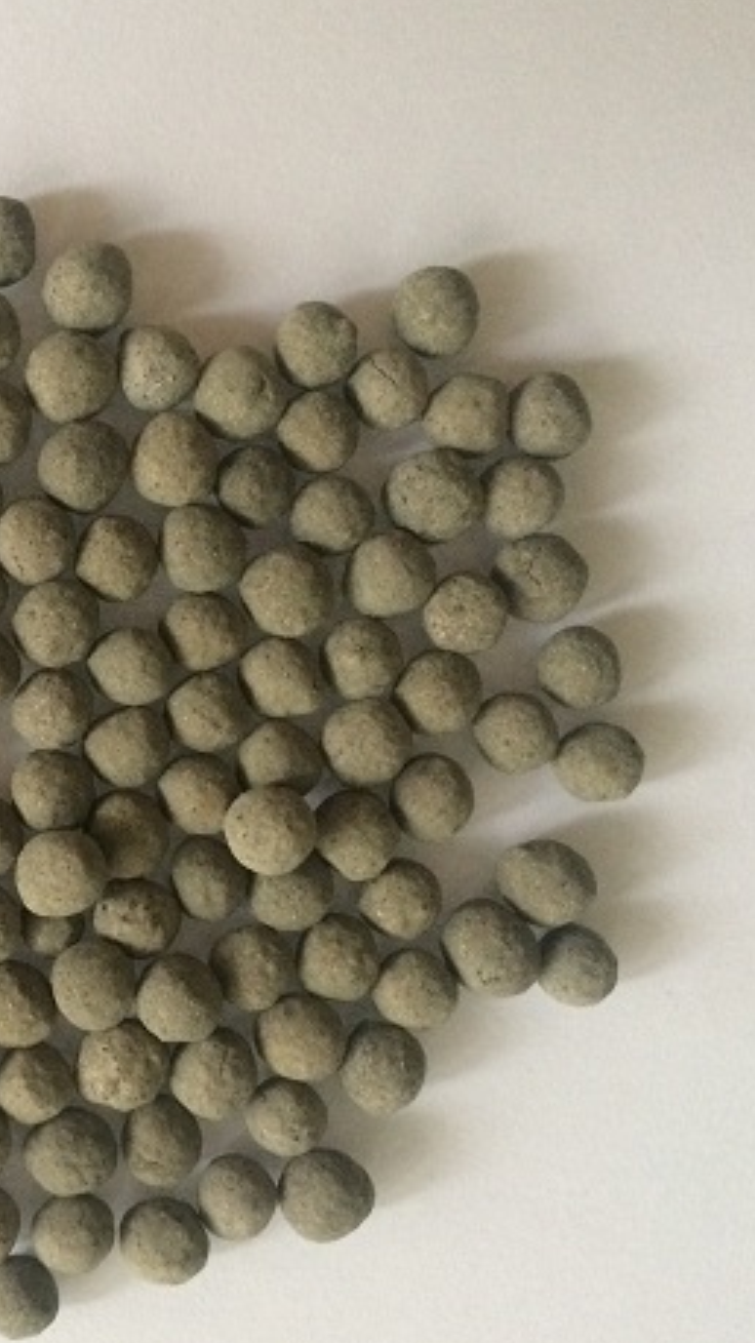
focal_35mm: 45
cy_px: 699
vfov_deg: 45.5
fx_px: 1602
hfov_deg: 25.2
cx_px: -4
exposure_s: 1/20
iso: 320
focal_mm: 4.15
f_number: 2.2
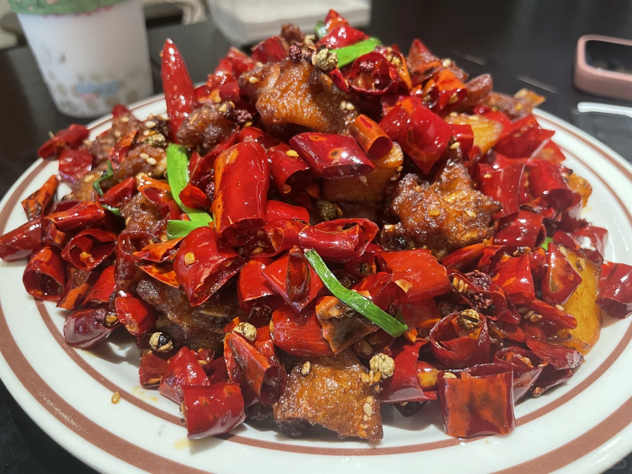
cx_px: 316
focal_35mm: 26
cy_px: 237
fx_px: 475
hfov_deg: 67.3
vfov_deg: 53.1
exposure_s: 1/50
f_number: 1.6
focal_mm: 4.2
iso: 160
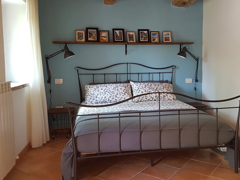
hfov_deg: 52.4
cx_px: 138
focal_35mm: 35
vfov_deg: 40.6
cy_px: 73
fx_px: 243
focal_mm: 4.2
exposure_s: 1/14
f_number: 1.7
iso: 200
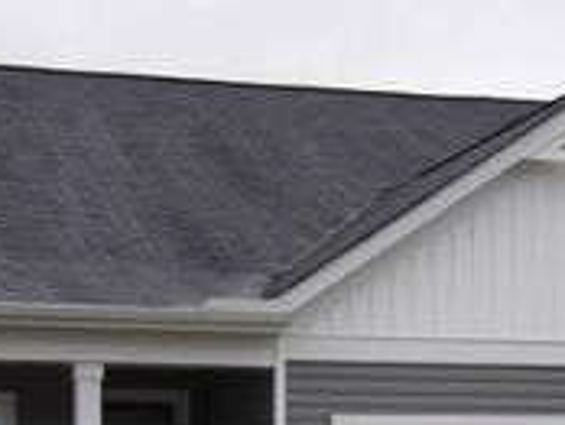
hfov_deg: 17.5
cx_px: 351
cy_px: 508
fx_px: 1831
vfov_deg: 12.9
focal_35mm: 112
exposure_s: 1/272
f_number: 3.7
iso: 100
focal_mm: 7
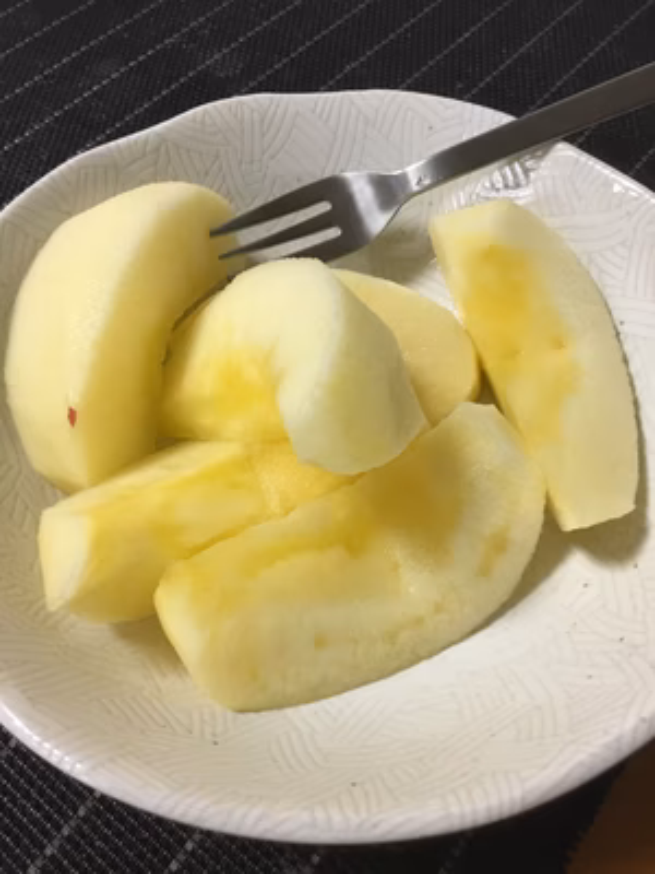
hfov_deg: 45.4
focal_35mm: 31
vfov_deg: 58.4
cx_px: 328
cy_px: 437
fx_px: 782
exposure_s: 1/30
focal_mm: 3.3
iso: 100
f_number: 2.4
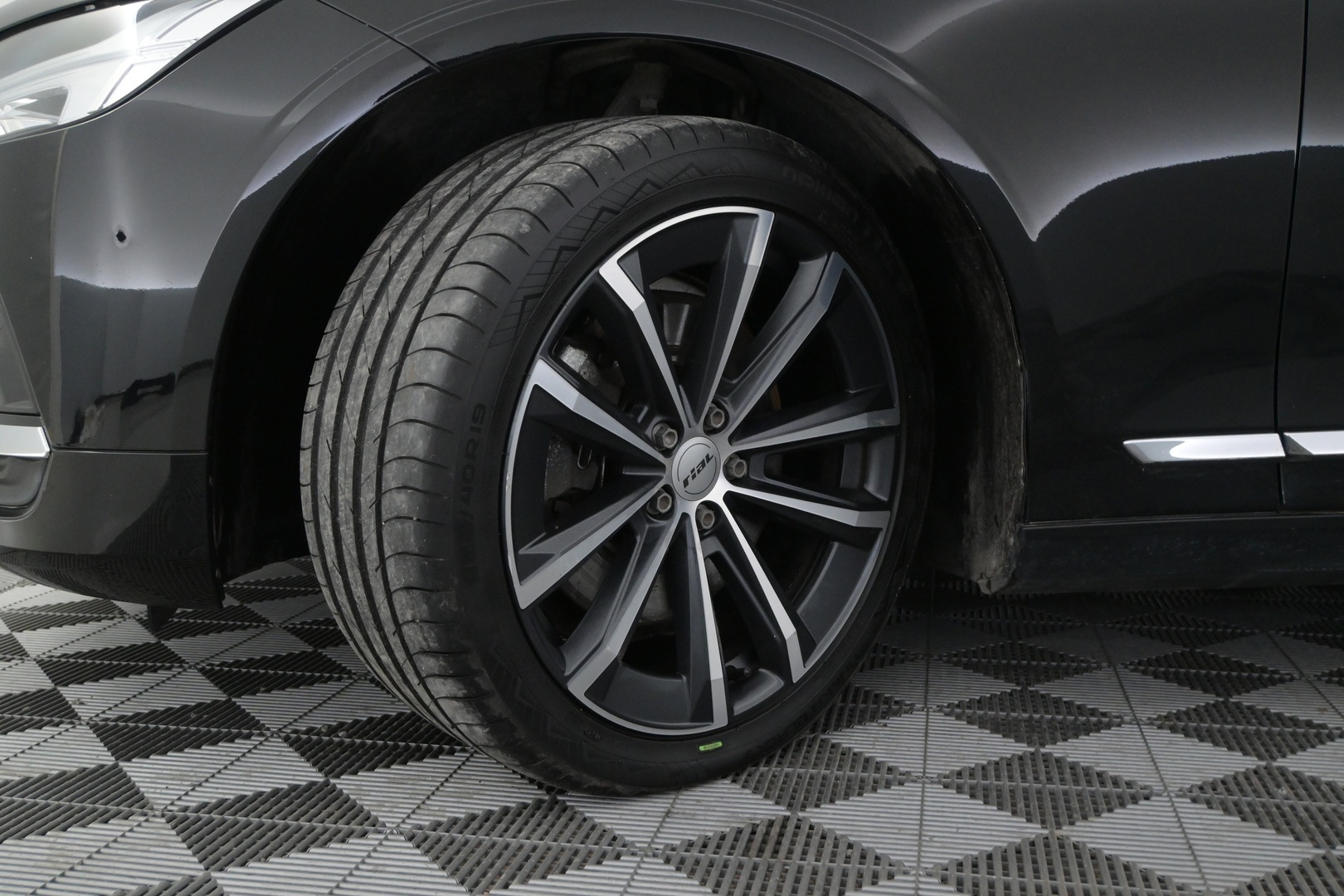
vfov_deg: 36.2
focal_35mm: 37
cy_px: 448
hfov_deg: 52.2
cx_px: 672
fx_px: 1372
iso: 2500
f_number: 5
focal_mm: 24.5
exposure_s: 1/100
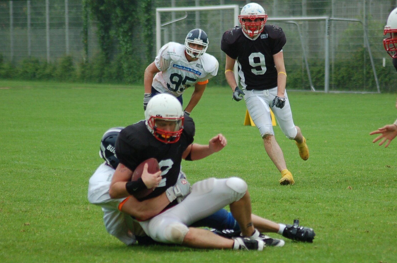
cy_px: 141
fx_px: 3445
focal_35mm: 313
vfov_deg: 4.4
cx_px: 242
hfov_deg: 6.6
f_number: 4.5
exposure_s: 1/1000
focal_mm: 150
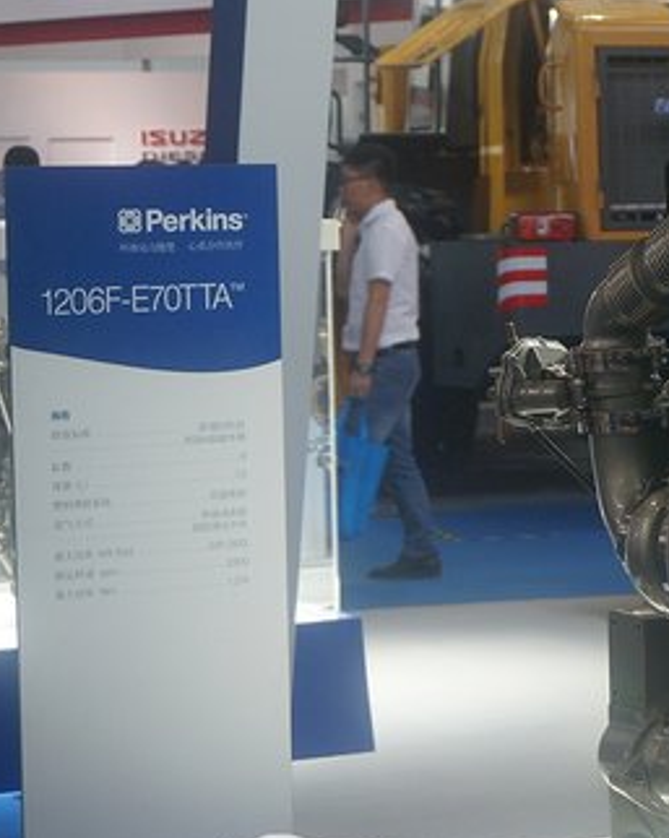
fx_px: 3123
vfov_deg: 15.3
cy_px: 340
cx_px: 942
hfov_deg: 11.8
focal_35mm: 126
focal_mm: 36
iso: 250
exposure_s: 1/60
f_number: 5.6
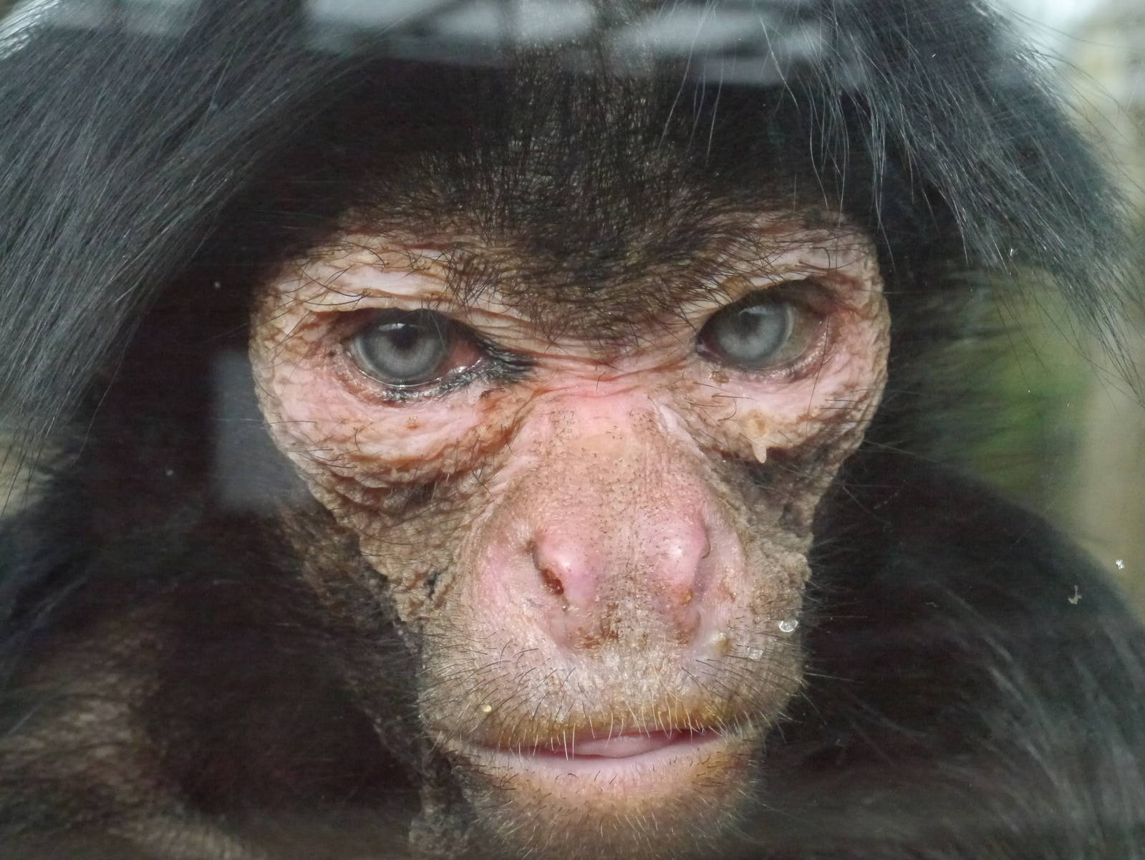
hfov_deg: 23.3
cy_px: 430
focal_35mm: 84
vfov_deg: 17.6
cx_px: 572
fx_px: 2780
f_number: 14
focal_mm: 42
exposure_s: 1/400
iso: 6400
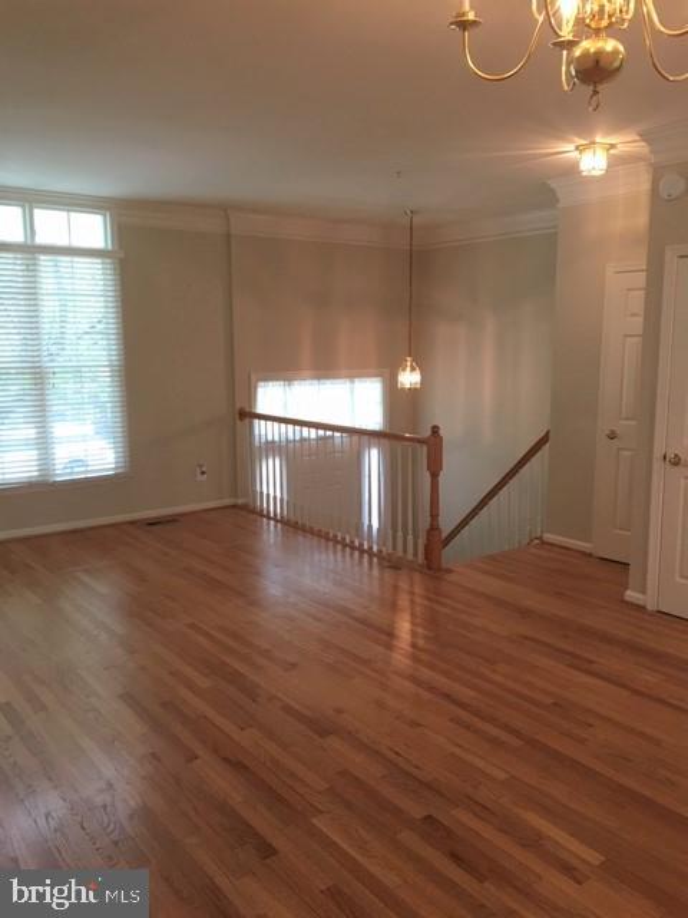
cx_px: 344
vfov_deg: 61.7
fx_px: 769
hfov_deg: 48.2
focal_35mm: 29
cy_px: 459
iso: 40
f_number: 2.2
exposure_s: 1/30
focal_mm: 4.15
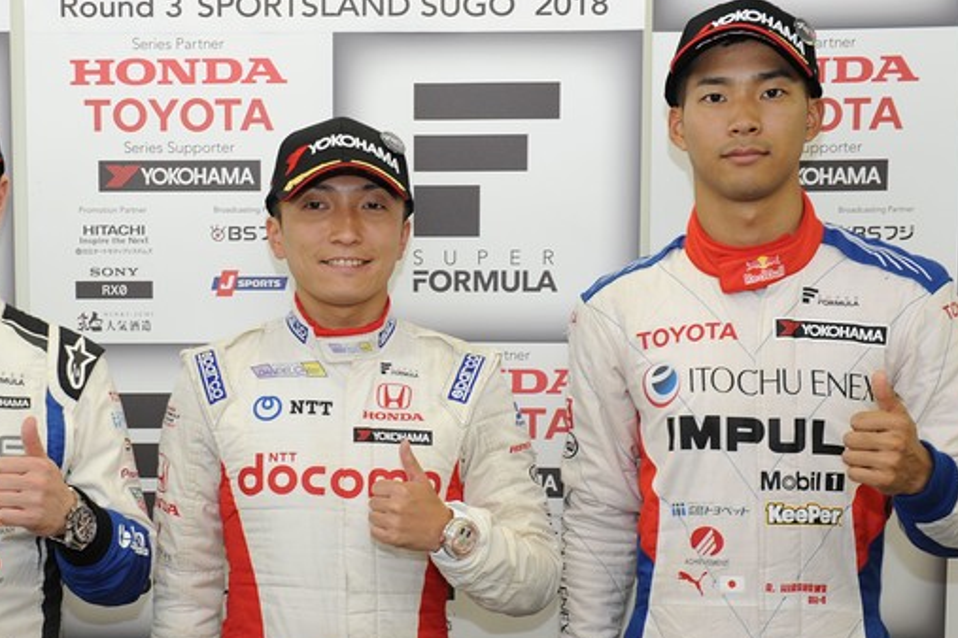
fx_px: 1437
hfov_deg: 36.6
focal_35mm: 54
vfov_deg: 24.9
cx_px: 334
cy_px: 423
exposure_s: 1/60
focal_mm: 38
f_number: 6.7
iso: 800
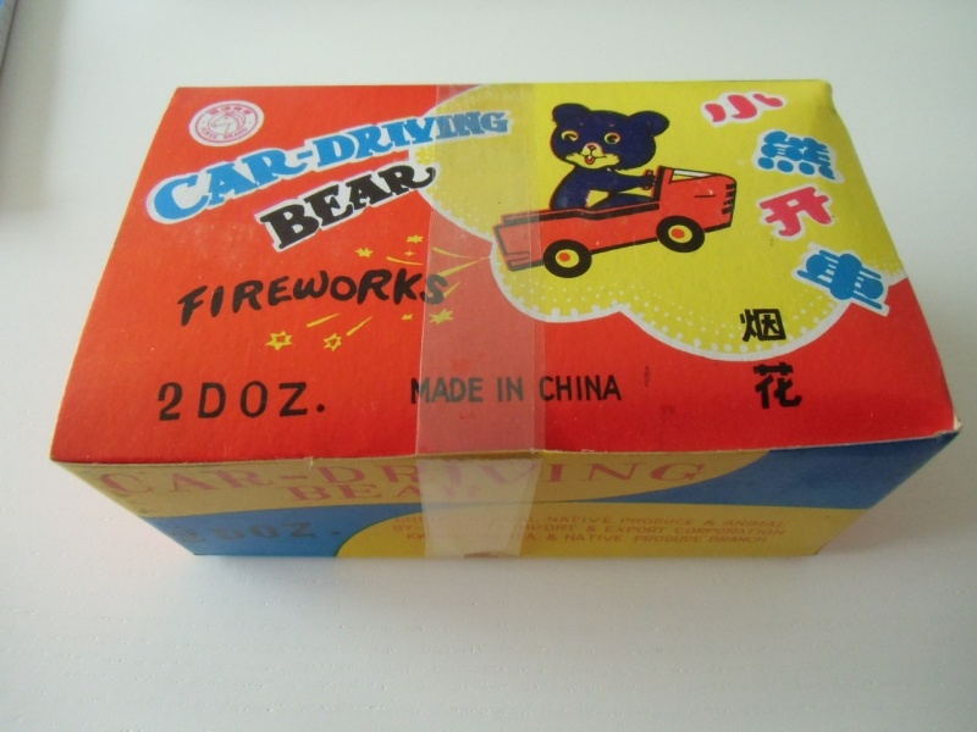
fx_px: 677
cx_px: 488
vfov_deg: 56.8
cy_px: 366
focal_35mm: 24
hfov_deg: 71.6
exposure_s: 1/100
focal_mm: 4.24
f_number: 3
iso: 400
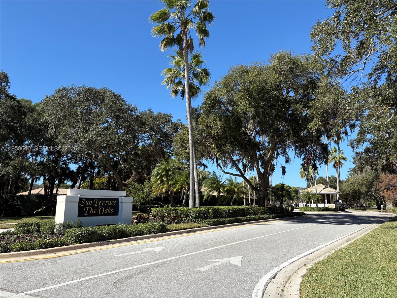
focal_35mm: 26
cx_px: 198
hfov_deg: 67.3
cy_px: 149
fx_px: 298
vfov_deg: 53.1
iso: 50
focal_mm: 5.96
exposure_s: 1/2538
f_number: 1.6
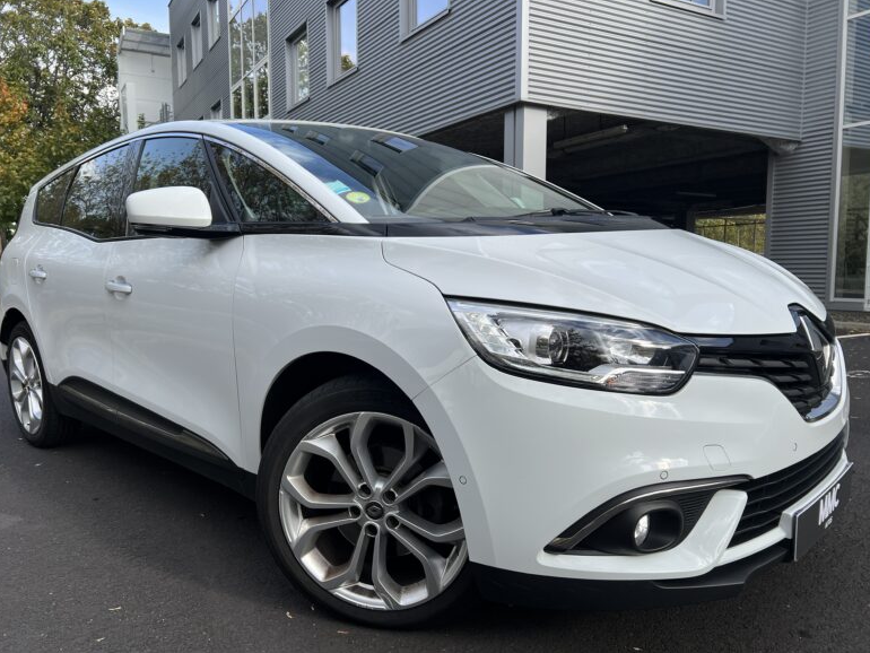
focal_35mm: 27
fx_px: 679
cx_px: 427
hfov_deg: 65.3
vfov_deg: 51.4
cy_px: 325
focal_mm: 5.7
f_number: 1.5
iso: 50
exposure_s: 1/1869
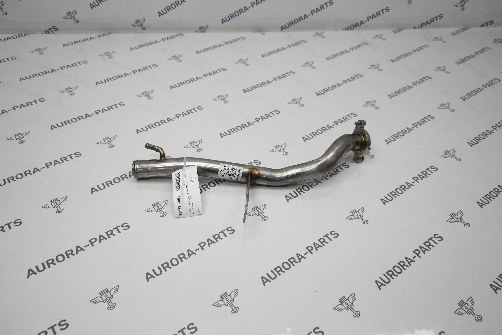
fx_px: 376
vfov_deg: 47.9
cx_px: 251
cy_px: 168
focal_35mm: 27
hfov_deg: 67.4
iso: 100
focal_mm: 18
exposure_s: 1/80
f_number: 3.5
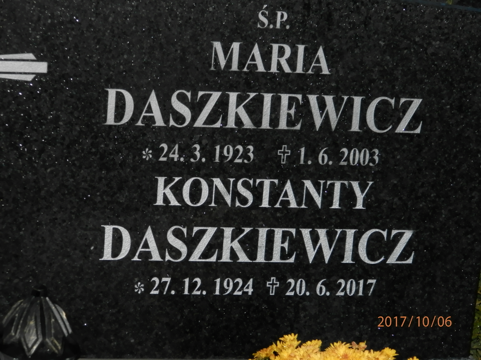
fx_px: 1834
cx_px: 240
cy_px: 180
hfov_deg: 14.9
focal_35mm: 132
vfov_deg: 11.2
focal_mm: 23.6
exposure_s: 1/160
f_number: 4.7
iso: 400
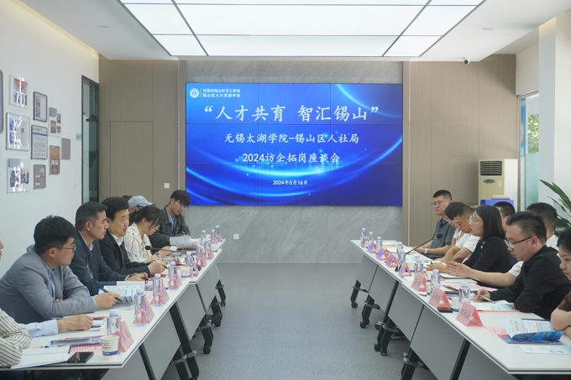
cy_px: 190
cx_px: 286
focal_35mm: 48
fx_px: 761
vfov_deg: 28.1
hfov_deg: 41.1
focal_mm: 32
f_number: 5
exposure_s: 1/160
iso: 800
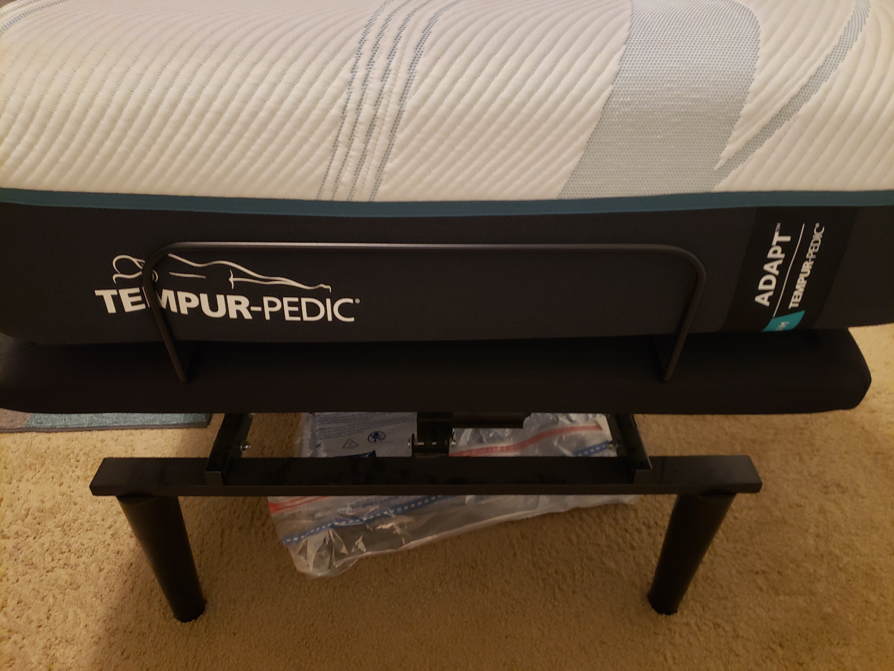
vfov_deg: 53.1
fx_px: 671
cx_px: 447
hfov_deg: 67.3
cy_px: 336
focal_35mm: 26
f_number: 1.5
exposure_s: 1/15
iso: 250
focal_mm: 4.3
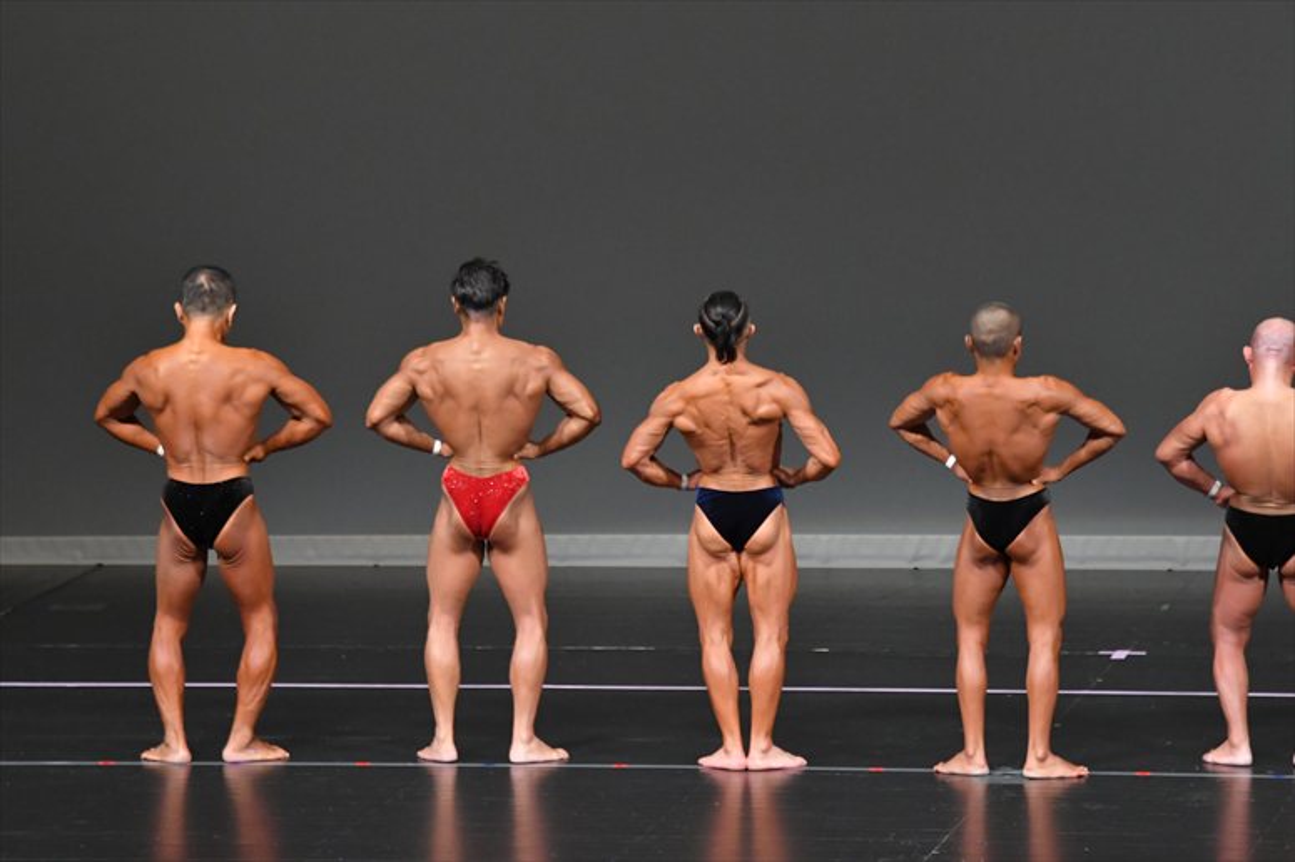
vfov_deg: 5.7
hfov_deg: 8.6
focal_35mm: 240
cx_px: 648
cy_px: 431
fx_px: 8629
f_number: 5.6
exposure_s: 1/400
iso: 4000
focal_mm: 160
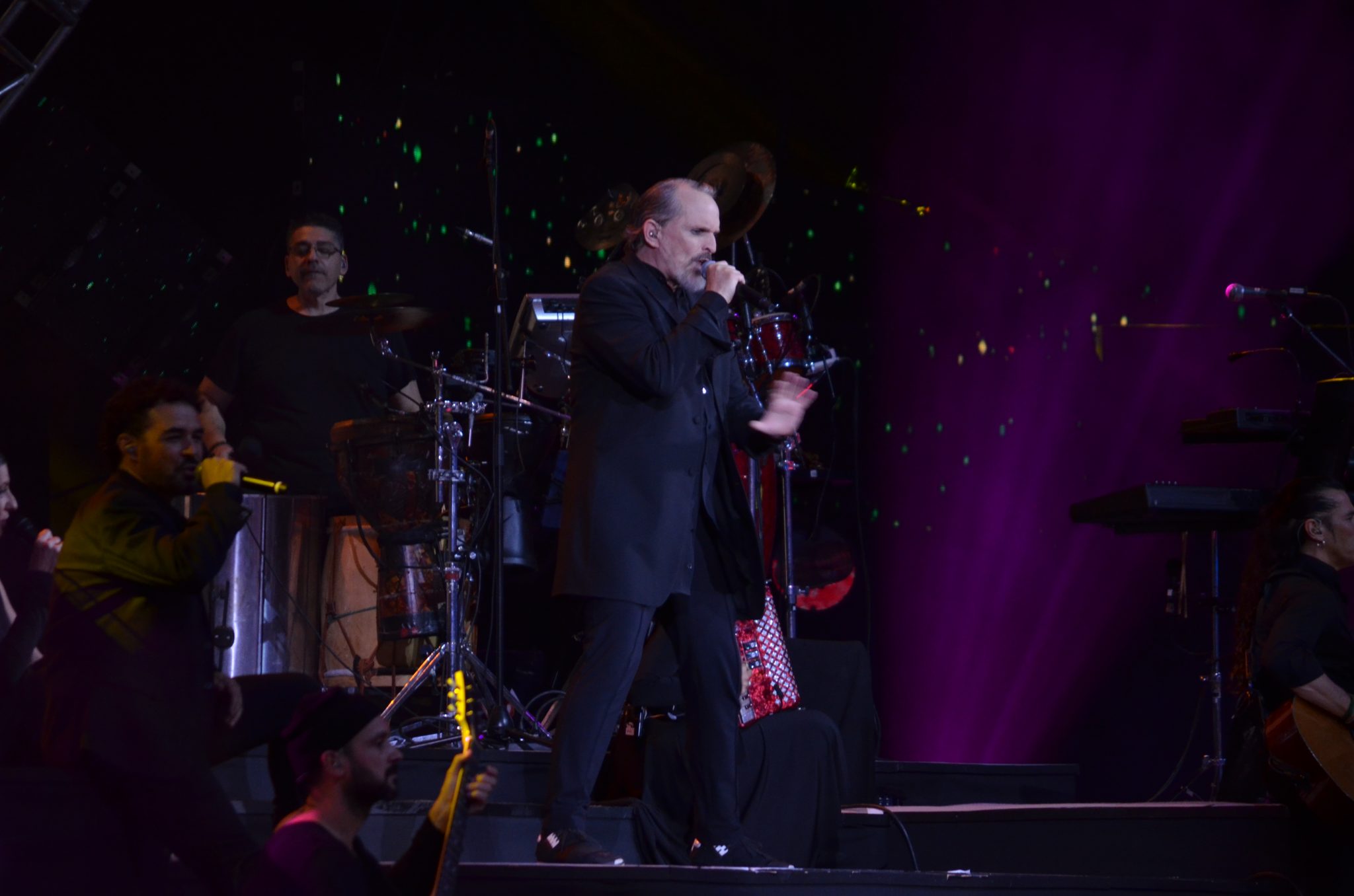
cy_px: 448
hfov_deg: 7.6
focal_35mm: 270
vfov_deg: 5.1
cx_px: 677
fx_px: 10133
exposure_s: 1/100
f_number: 5.6
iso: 1000
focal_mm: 180
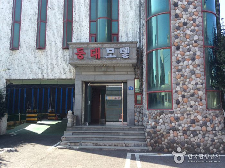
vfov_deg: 42.8
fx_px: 214
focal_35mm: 33
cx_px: 112
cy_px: 84
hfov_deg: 55.4
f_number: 2.4
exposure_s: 1/408
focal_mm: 3.3
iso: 32
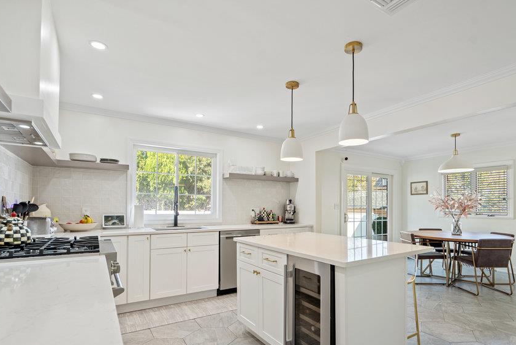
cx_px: 278
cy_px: 194
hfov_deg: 86.7
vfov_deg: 64.4
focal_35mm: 19
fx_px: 272
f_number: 5.6
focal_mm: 16
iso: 160
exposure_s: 1/10
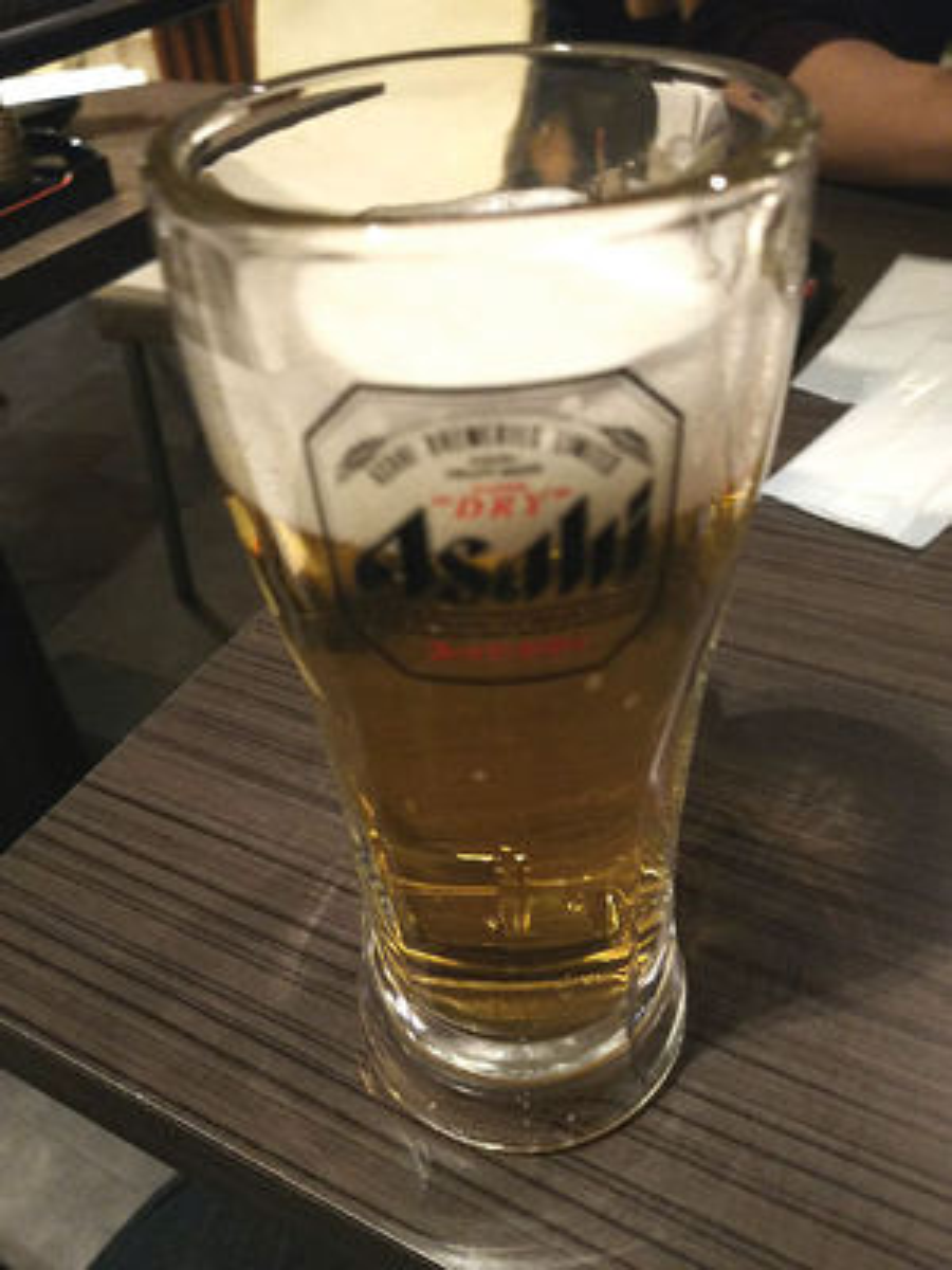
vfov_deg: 65.3
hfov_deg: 51.4
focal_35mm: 27
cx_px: 476
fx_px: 990
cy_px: 635
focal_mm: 4.2
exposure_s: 1/12
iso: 320
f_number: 1.9
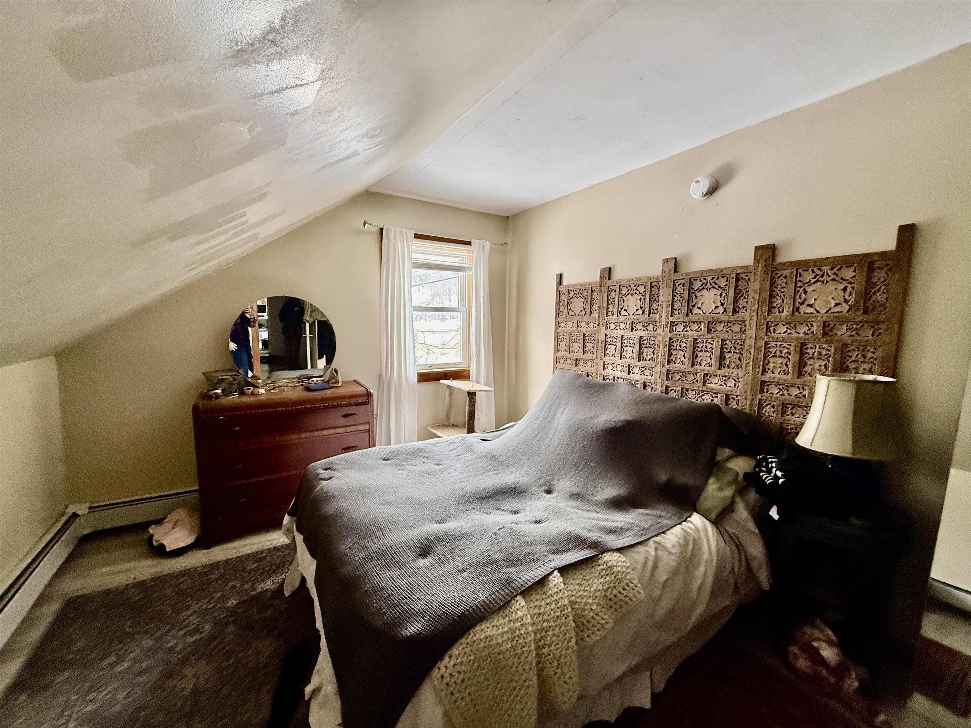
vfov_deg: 85.7
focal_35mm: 14
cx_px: 486
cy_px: 364
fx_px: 393
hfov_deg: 102.1
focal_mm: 2.22
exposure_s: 1/99
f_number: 2.2
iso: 250
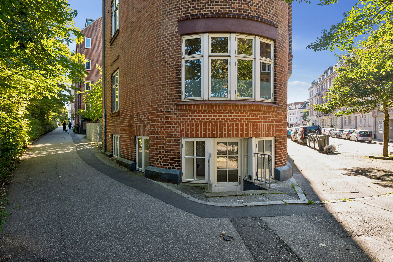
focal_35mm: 22
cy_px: 131
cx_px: 196
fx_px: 246
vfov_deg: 56.1
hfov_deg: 77.3
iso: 320
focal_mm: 22.5
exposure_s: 1/160
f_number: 6.3
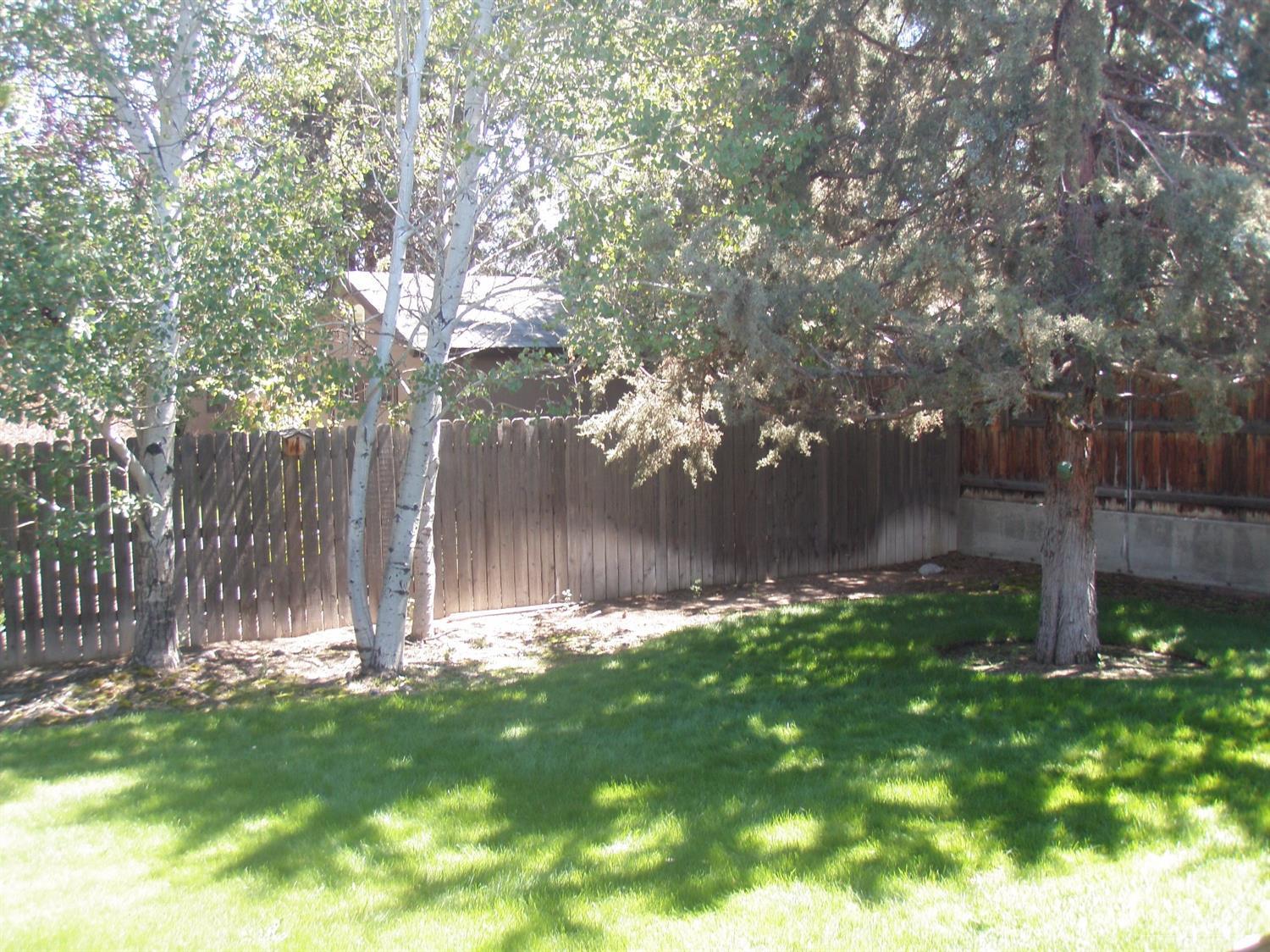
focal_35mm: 38
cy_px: 476
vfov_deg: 37.7
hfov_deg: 49.0
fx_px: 1394
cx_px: 635
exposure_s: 1/50
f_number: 3.5
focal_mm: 6.7
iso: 80
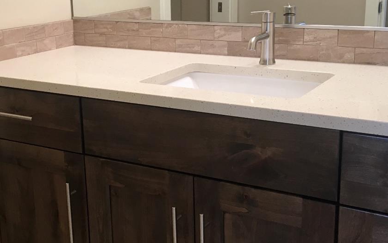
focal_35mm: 55
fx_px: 582
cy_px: 111
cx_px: 154
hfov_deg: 36.7
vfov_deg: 23.6
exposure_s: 1/30
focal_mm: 4.15
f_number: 2.2
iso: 32
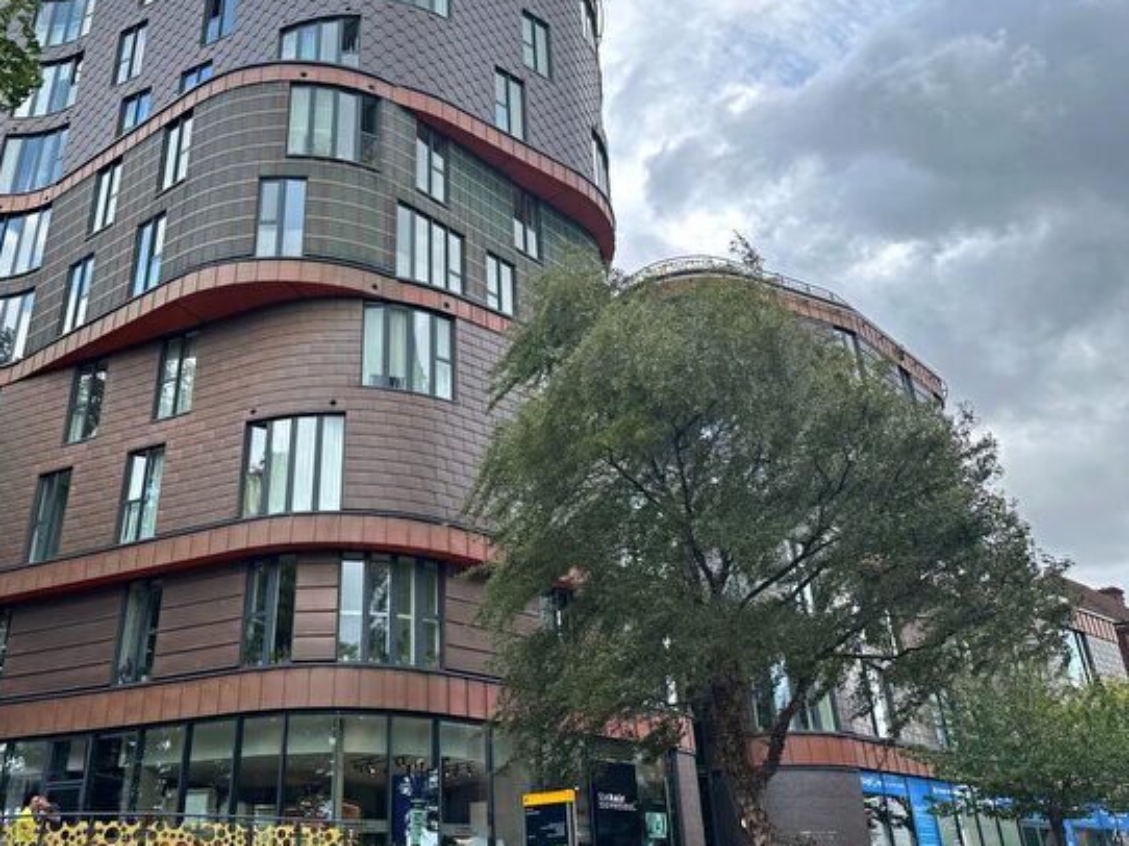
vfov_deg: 45.4
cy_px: 391
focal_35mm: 31
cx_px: 425
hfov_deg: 57.7
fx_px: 1011
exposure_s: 1/1321
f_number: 1.78
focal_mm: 6.86
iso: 80
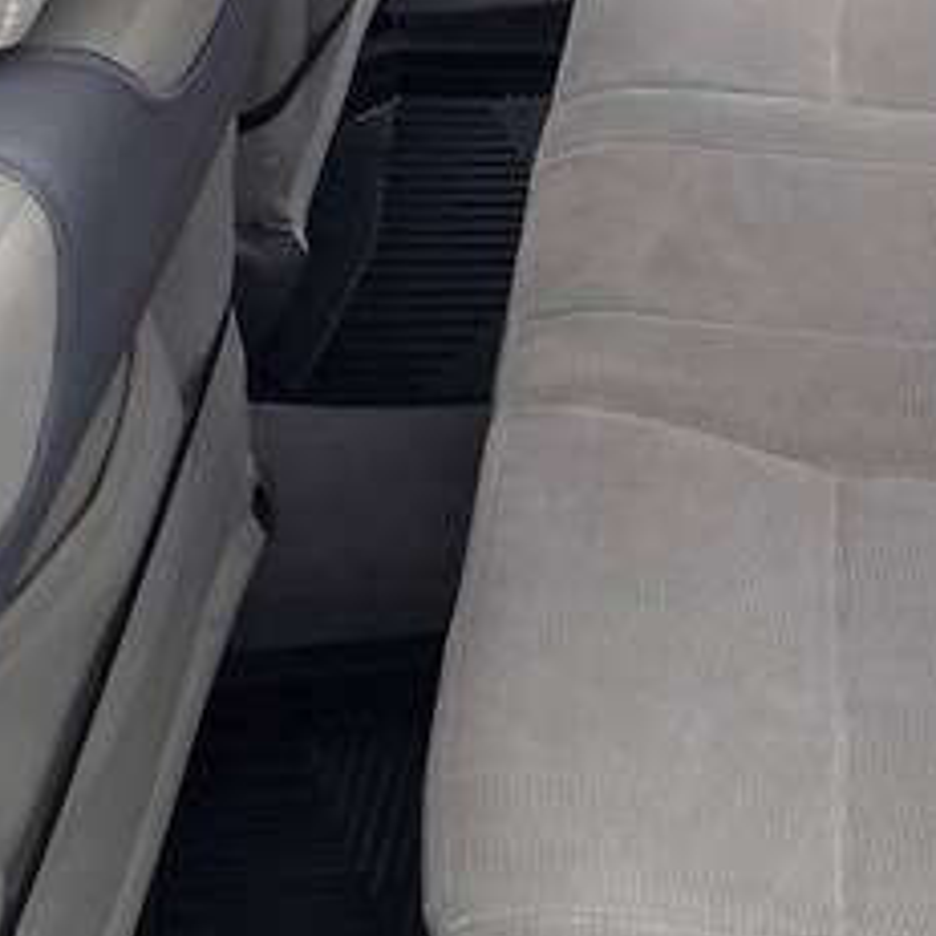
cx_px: 737
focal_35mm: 62
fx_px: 1897
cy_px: 77
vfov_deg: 26.7
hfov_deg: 27.2
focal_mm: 3.6
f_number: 1.9
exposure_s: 1/109
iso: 40
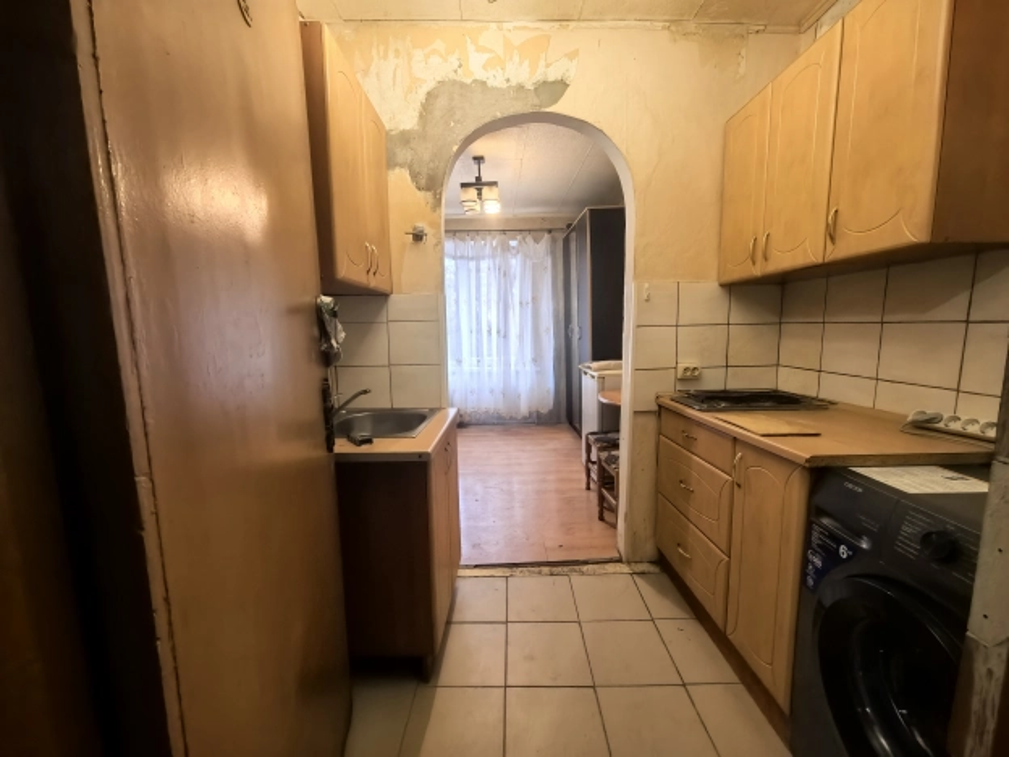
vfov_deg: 89.9
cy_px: 378
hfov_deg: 106.2
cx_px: 504
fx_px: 379
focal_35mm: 13
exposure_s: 1/33.3
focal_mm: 1.95
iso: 640
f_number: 2.2
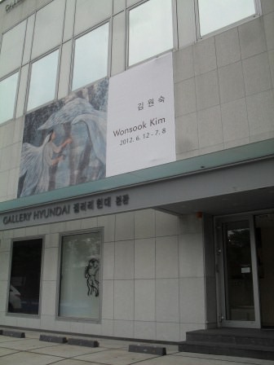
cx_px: 137
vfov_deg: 52.6
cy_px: 182
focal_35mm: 35
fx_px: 369
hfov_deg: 40.7
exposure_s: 1/125
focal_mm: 6.3
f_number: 8.4
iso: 100
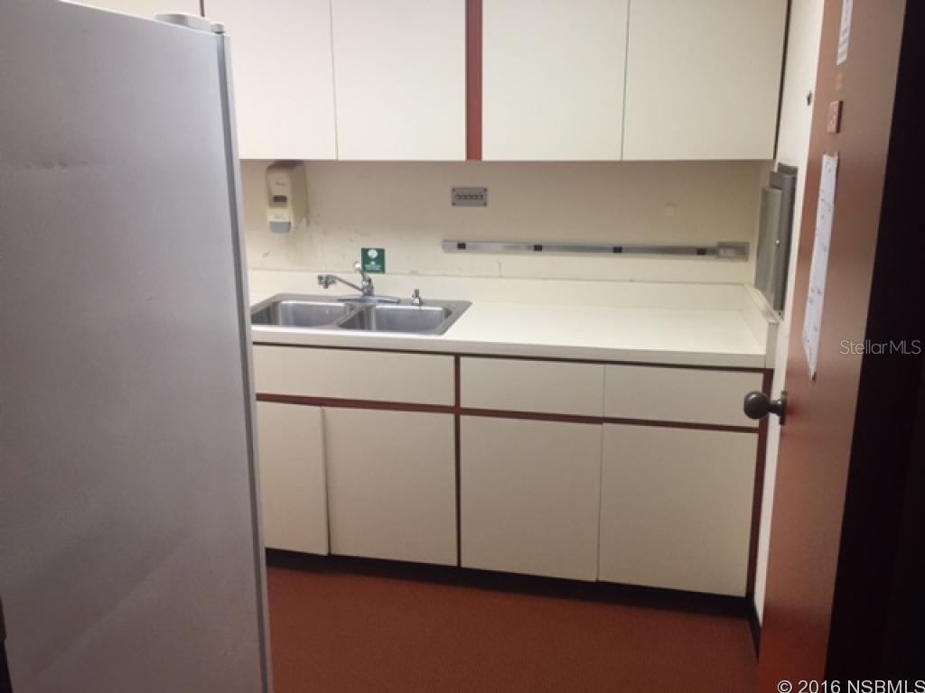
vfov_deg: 48.2
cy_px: 346
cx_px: 462
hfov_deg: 61.7
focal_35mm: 29
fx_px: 775
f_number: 2.2
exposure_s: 1/30
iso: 50
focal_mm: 4.15
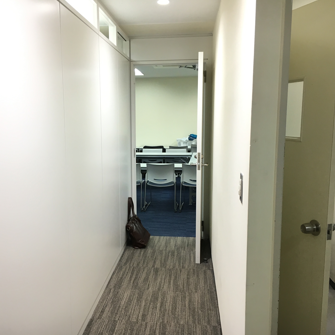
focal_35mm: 35
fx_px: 383
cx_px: 142
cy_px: 169
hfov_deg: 47.1
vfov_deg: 47.2
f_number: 2.2
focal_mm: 4.15
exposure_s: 1/30
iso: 50
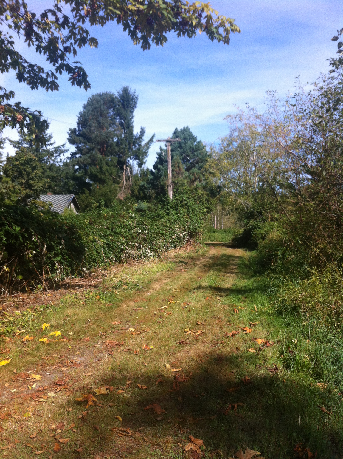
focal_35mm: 35
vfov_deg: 52.7
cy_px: 230
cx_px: 172
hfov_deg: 40.6
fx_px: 464
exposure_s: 1/815
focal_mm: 3.85
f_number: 2.8
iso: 80
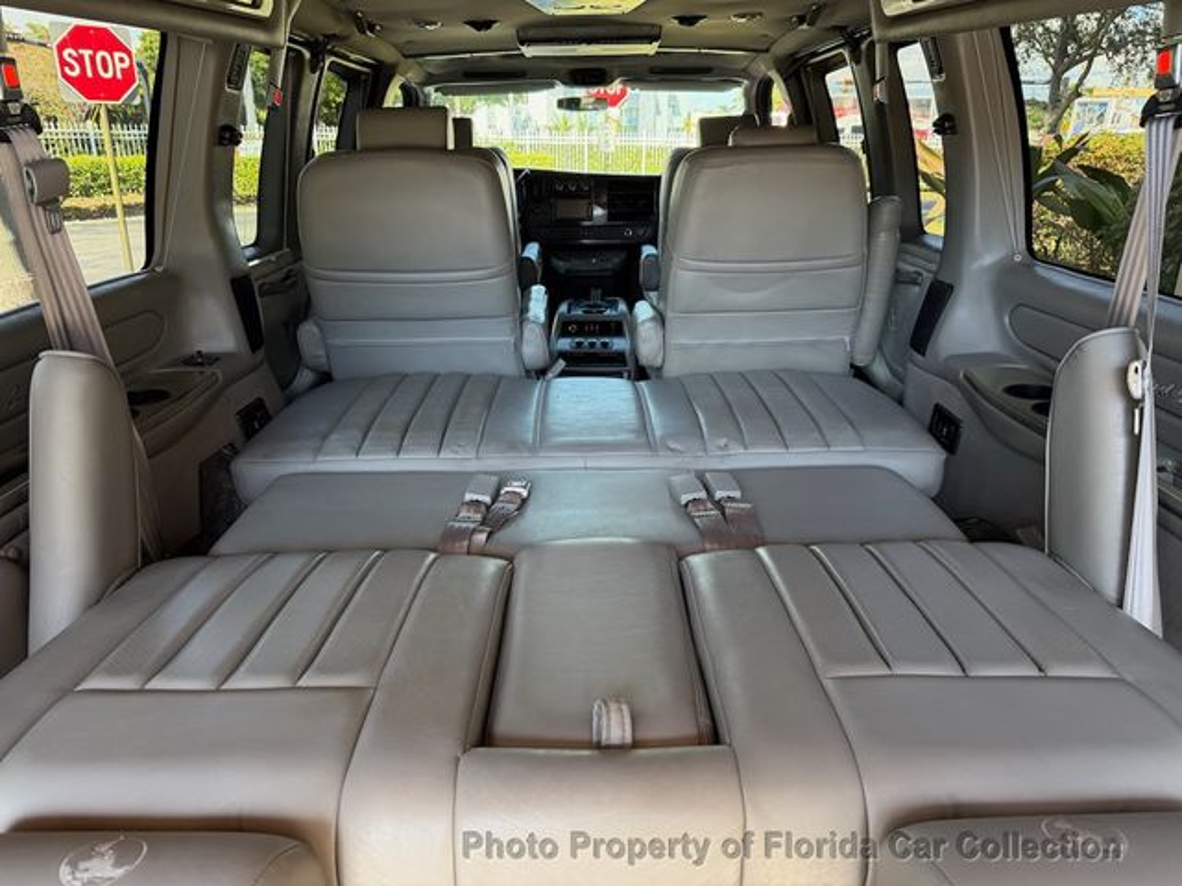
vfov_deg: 56.8
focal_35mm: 24
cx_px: 591
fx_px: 820
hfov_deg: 71.6
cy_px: 443
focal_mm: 6.76
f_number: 1.78
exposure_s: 1/220
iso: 200
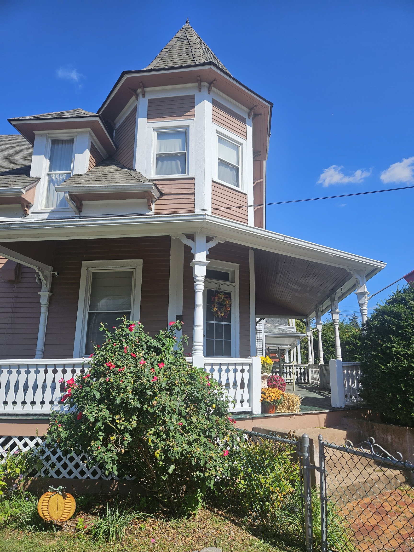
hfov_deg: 58.9
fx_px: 367
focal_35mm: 23
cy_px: 276
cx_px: 207
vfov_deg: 73.9
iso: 25
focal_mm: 5.4
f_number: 1.8
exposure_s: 1/2043
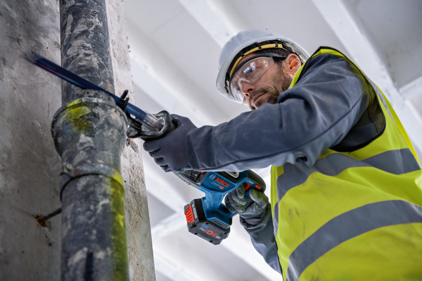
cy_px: 140
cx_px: 211
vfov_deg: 26.0
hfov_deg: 38.2
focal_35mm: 52
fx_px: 609
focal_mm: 52
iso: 1600
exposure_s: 1/80
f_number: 3.5
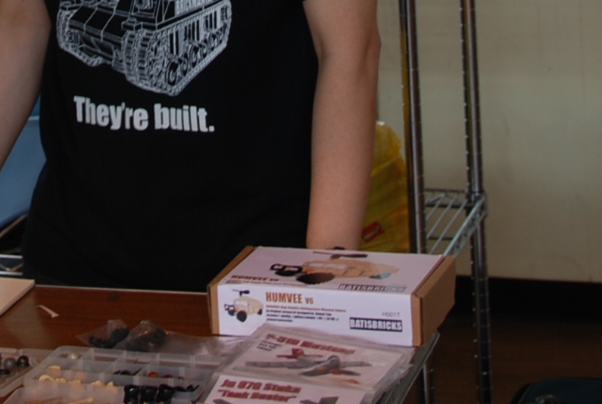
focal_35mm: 142
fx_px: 2380
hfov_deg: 14.3
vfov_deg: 9.3
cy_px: -285
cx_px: 92
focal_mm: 26
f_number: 3.8
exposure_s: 1/10
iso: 100
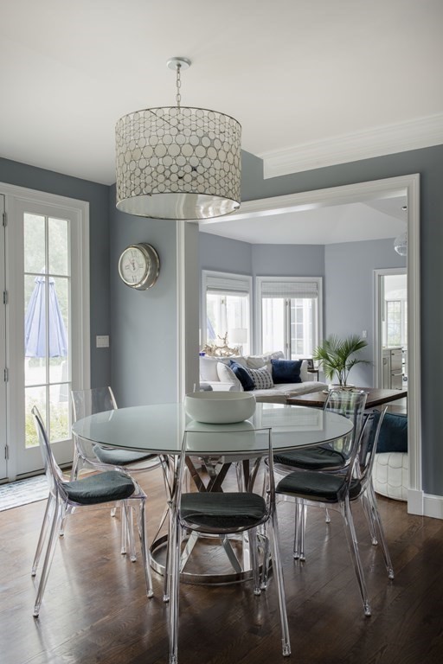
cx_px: 222
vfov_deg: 60.3
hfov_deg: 42.3
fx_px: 572
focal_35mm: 31
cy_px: 332
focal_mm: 31
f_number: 13
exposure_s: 13
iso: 320
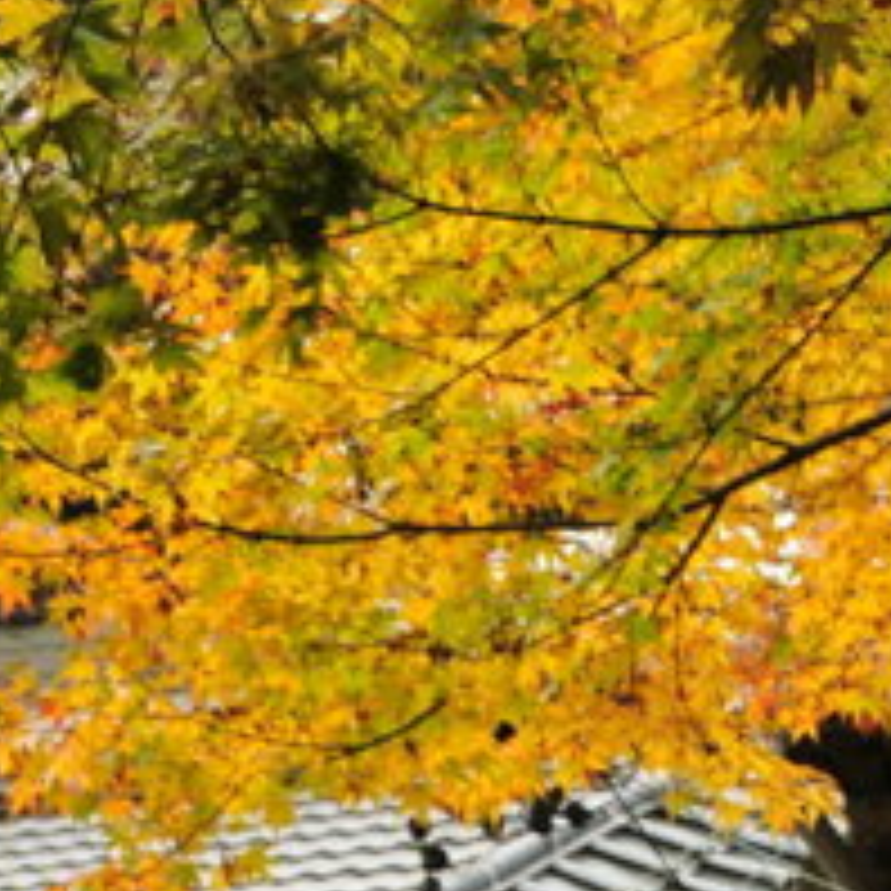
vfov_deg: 9.9
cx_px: 1598
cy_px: 1334
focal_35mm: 171
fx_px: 4980
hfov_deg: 9.7
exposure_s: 1/60
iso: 320
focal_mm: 26
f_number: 8
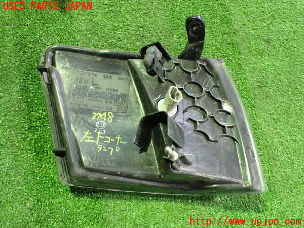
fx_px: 263
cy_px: 114
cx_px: 152
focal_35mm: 30
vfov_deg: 46.8
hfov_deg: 60.0
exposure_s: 1/30
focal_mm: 5.4
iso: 1250
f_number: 2.3
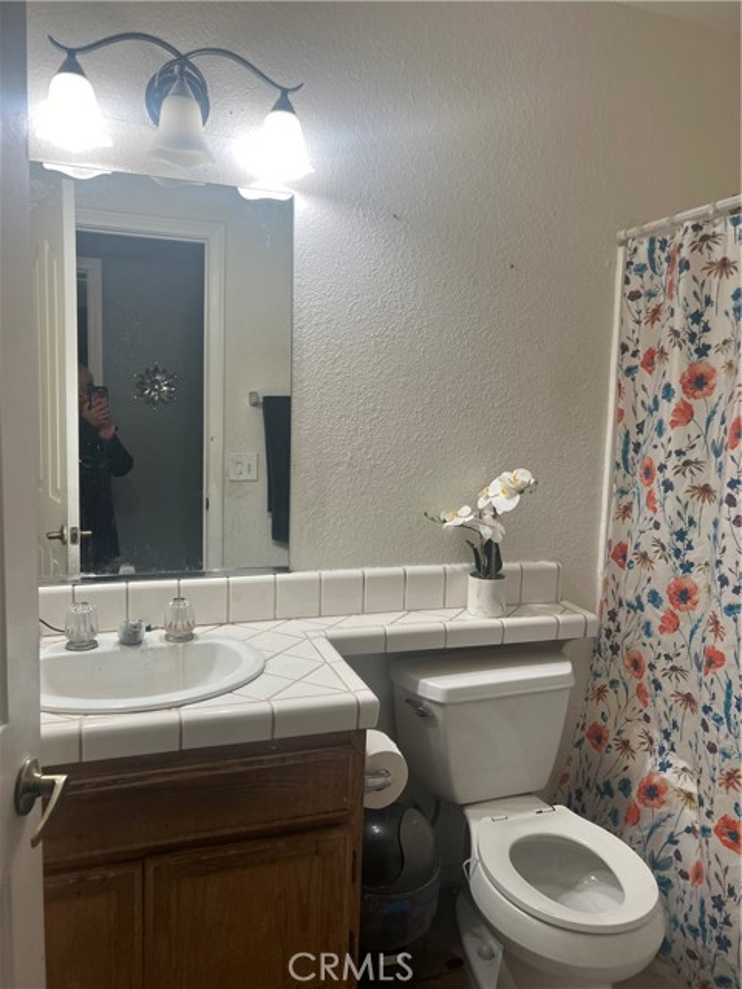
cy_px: 494
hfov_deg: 53.1
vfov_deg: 67.3
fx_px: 743
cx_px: 371
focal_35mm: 26
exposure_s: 1/120
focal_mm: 5.7
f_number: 1.5
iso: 100
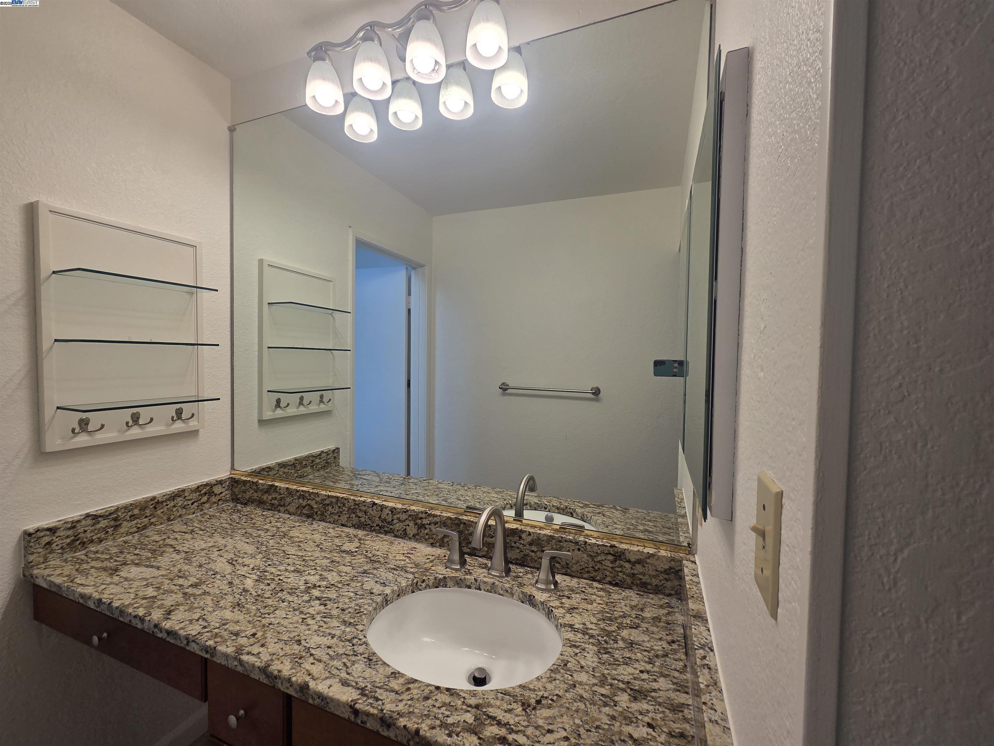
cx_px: 497
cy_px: 373
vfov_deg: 89.9
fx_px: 373
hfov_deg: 106.2
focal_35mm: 13
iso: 50
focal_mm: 2.2
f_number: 2.2
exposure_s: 1/120
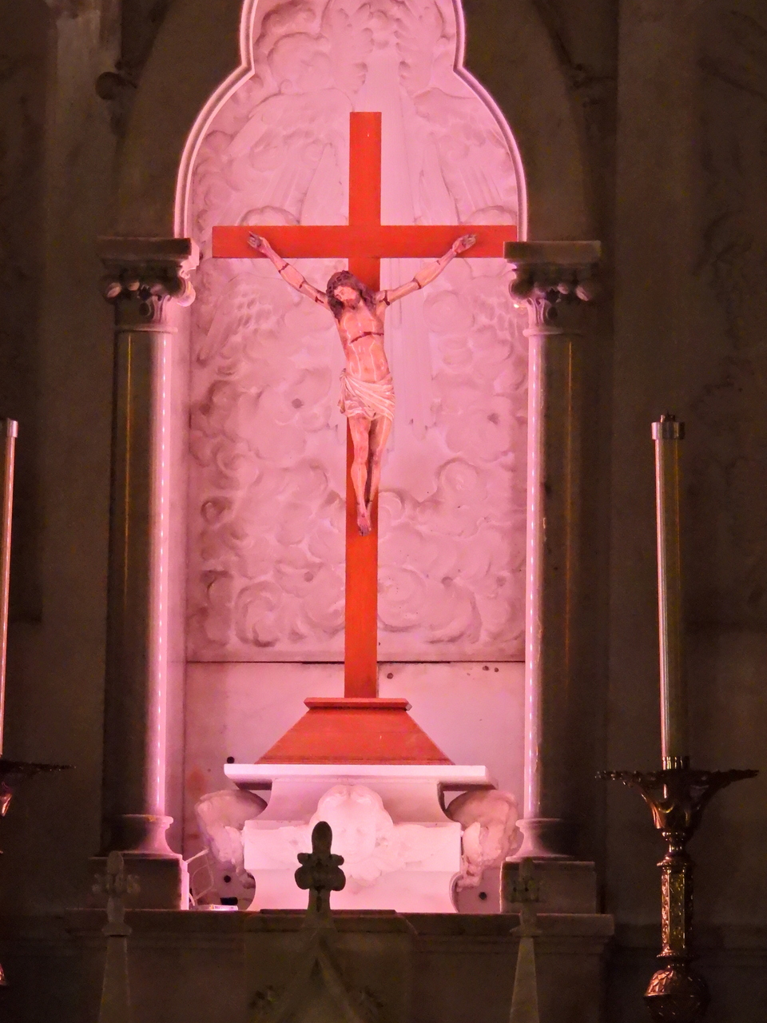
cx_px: 384
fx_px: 19203
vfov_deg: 3.1
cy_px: 512
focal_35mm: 650
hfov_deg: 2.3
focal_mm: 116
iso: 2200
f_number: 5.6
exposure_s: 1/125
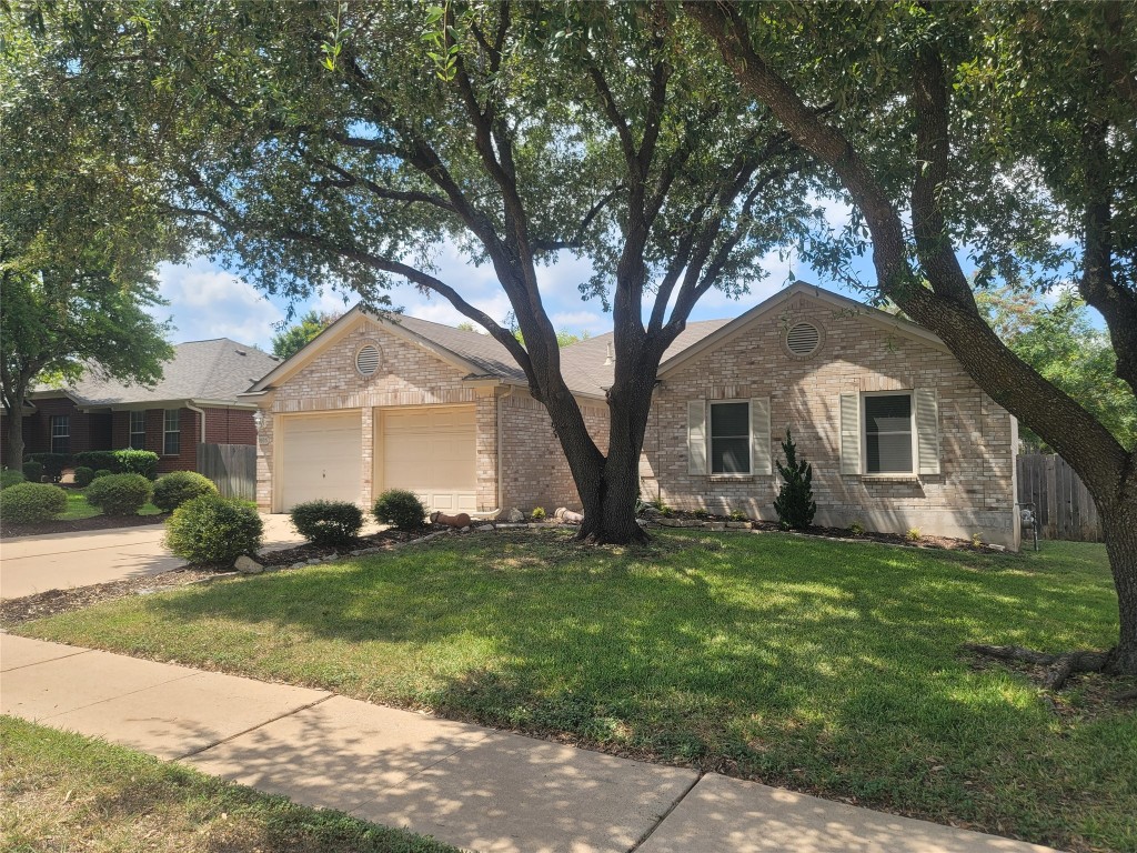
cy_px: 426
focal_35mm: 25
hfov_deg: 69.4
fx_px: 821
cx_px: 568
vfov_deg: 54.9
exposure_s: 1/563
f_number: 1.8
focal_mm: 7
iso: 20
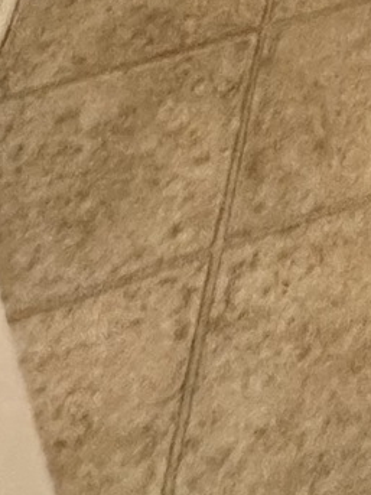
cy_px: -758
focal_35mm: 94
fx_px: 1344
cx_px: 1103
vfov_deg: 13.6
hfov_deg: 10.8
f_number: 2.2
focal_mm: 2.22
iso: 400
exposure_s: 1/60
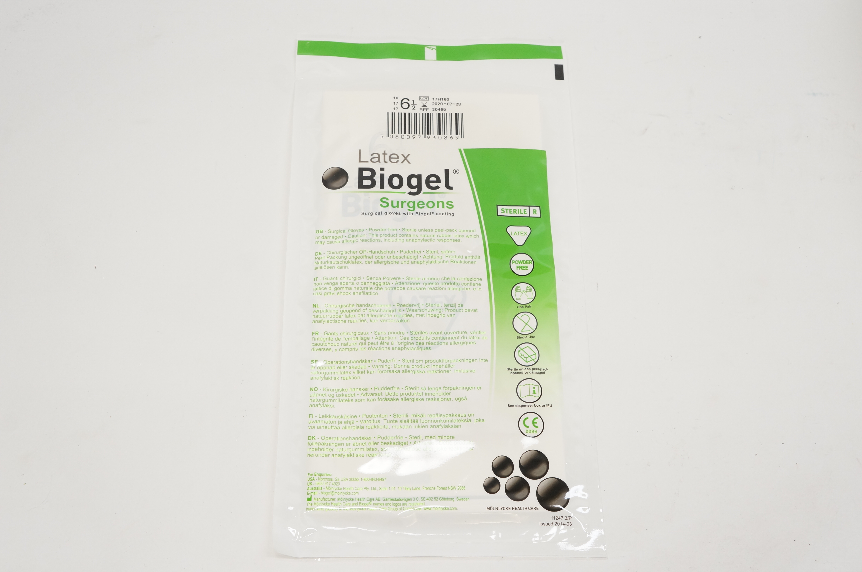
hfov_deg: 49.6
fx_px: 933
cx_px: 431
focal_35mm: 39
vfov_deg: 34.1
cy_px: 286
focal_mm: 26
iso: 800
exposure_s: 1/125
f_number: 7.1
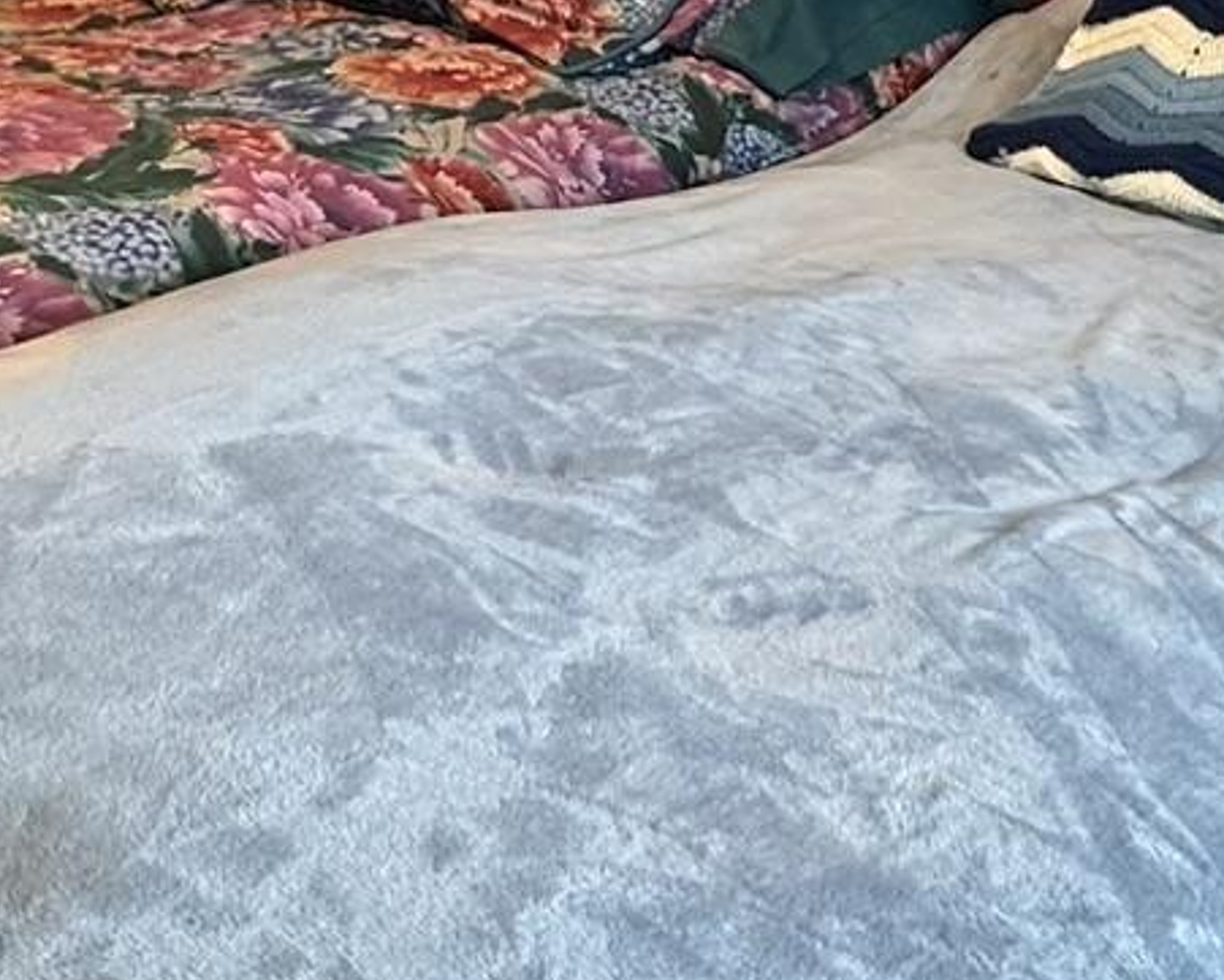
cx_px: 565
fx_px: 2246
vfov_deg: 22.9
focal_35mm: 62
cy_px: -152
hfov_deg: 30.5
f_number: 2.2
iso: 320
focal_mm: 2.22
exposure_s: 1/60
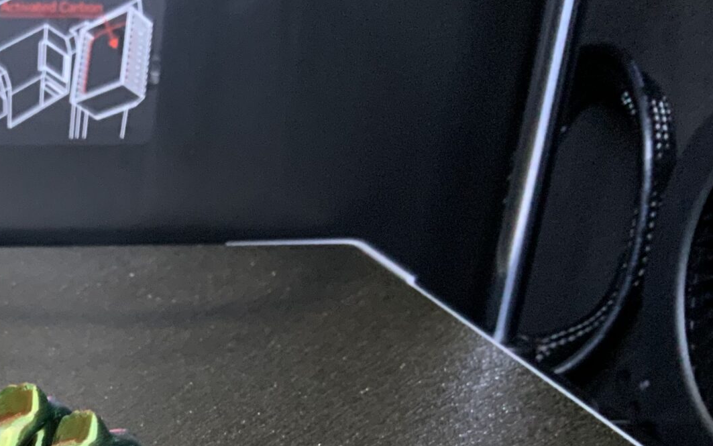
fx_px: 1438
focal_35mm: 74
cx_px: -74
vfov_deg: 16.6
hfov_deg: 25.7
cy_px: 585
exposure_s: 1/60
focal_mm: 3
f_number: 1.8
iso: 200
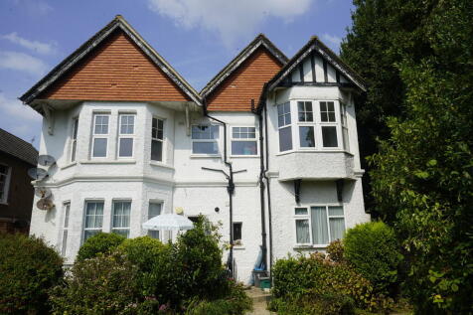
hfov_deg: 67.4
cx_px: 236
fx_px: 355
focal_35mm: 27
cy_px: 158
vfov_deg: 47.9
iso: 100
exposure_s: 1/60
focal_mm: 27
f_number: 20
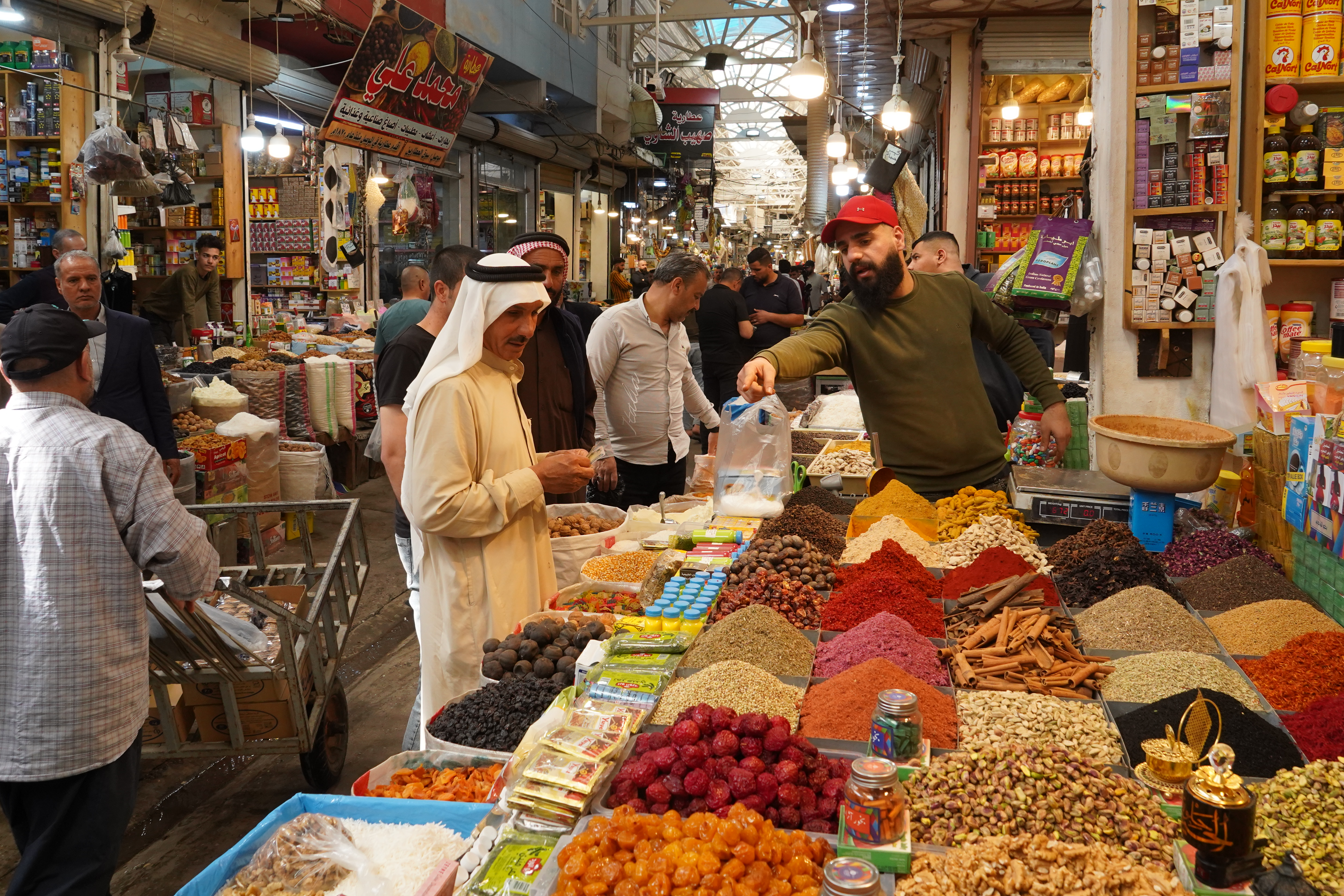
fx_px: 1083
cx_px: 630
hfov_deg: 63.6
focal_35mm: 29
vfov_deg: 44.8
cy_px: 374
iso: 2000
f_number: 8
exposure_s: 1/250
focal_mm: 24
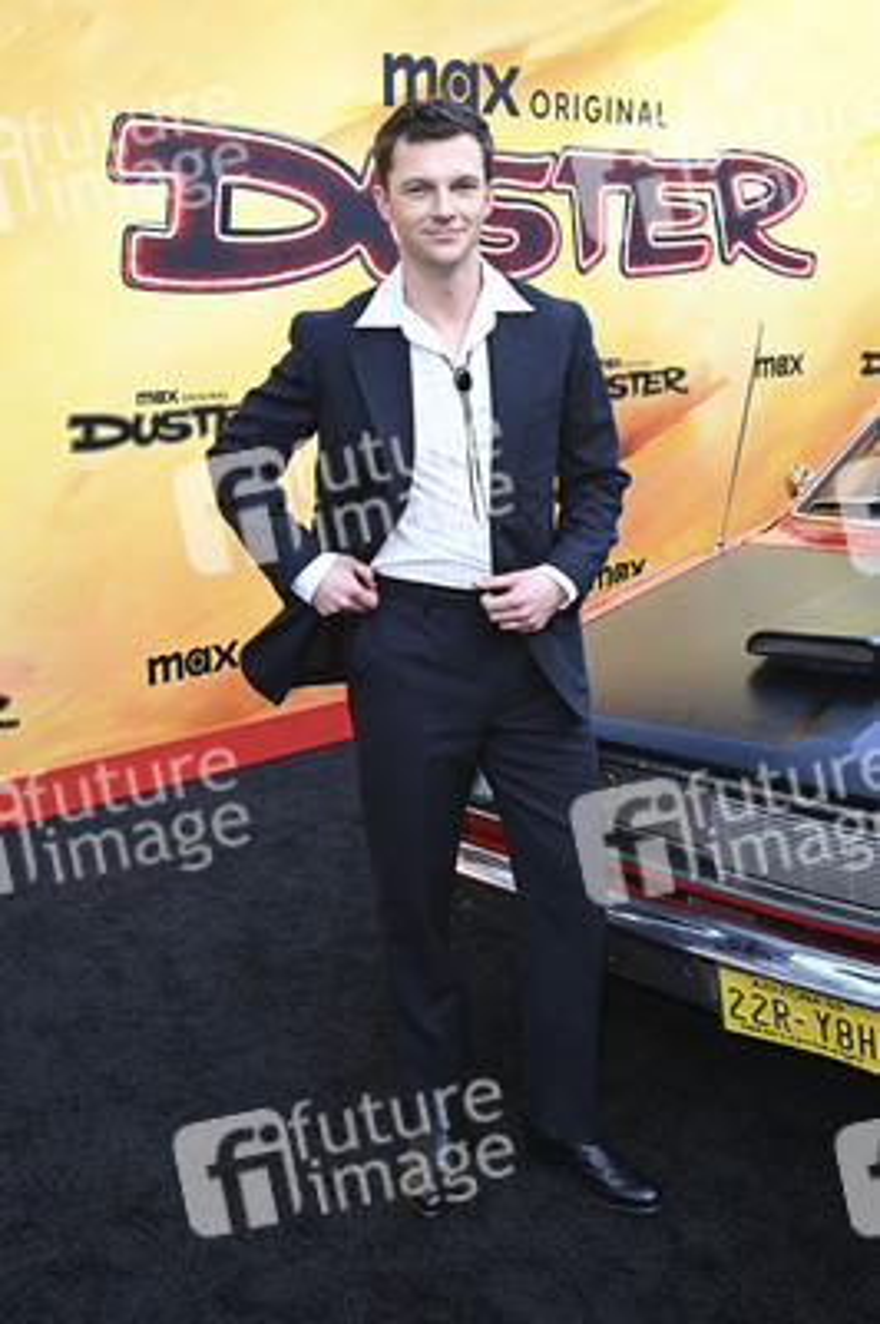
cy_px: 662
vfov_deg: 53.2
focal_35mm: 36
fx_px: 1322
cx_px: 440
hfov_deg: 36.8
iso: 1250
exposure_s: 1/200
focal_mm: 36
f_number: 5.6
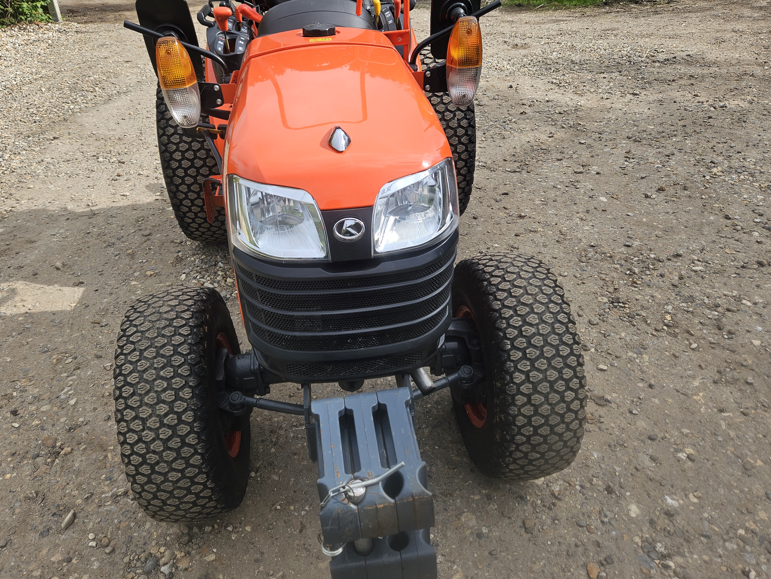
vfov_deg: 53.1
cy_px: 287
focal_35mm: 26
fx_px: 579
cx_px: 354
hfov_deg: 67.2
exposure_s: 1/960
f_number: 1.8
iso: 25
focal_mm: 5.4
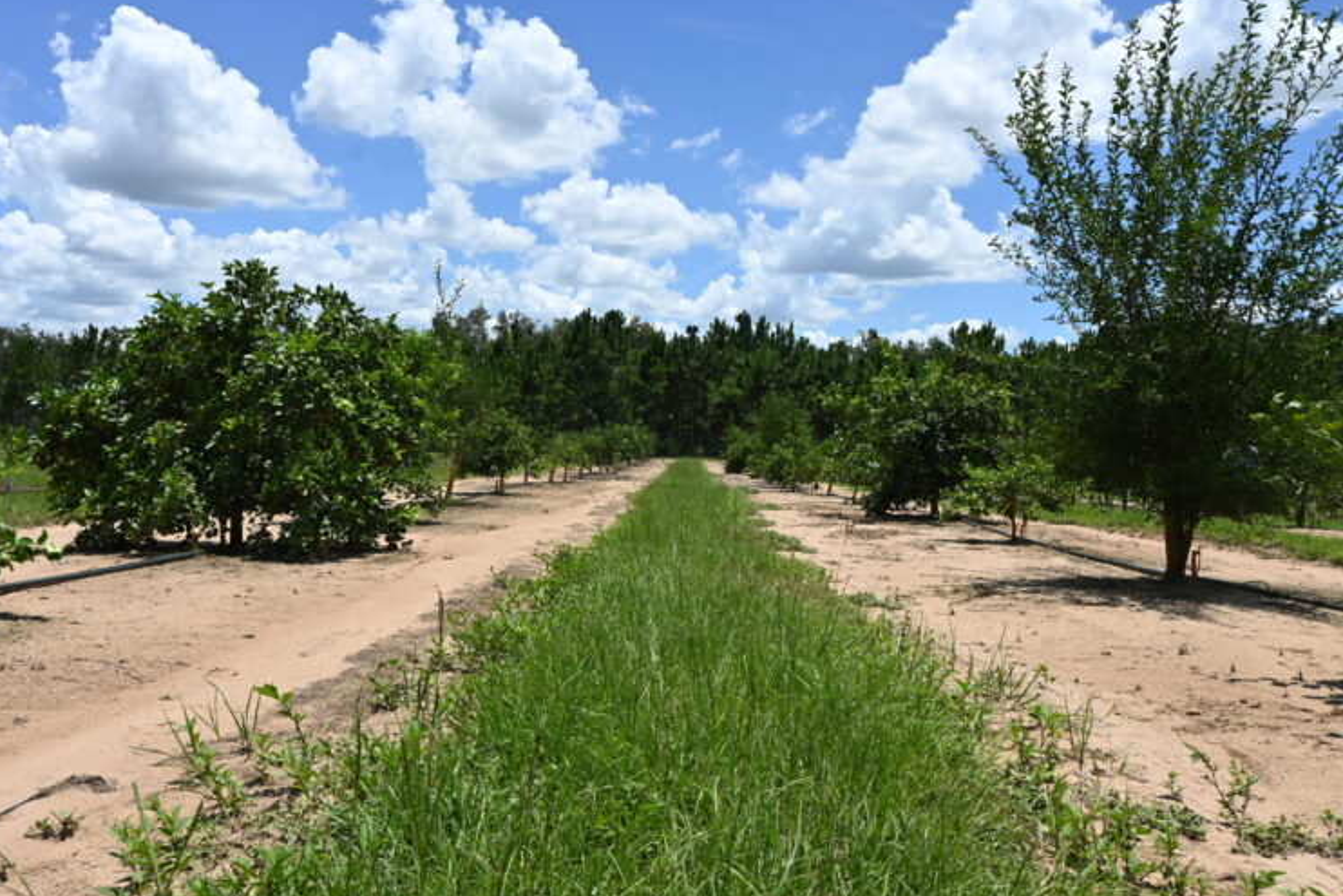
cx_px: 650
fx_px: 1129
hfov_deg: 61.5
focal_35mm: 30
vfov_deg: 43.3
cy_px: 438
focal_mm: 19.5
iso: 160
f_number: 10
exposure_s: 1/400
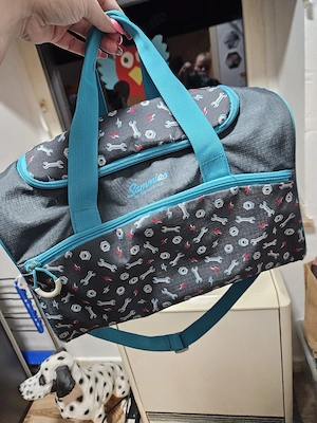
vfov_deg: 73.9
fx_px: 281
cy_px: 212
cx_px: 158
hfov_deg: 58.9
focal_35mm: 23
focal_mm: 5.4
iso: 640
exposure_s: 1/33
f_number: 1.8
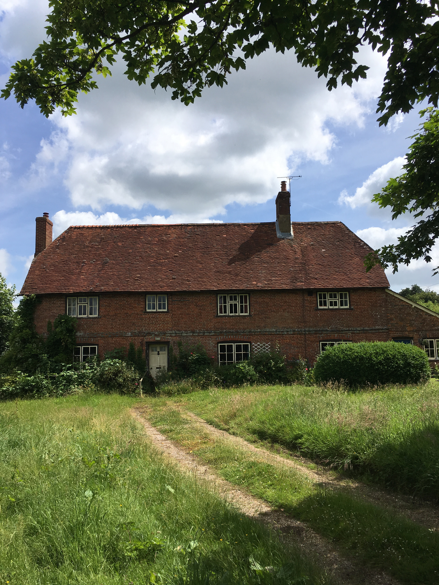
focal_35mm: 29
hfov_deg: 48.2
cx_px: 220
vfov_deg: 61.7
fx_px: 490
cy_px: 292
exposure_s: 1/2564
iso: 25
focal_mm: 4.15
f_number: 2.2
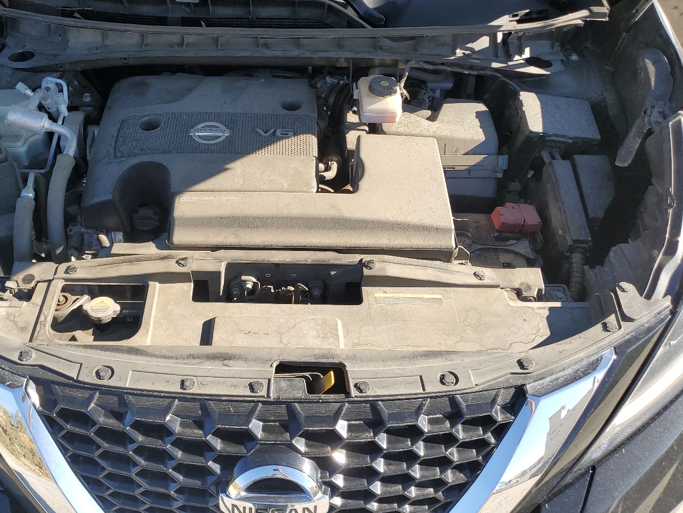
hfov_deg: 56.3
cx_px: 267
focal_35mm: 32
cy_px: 227
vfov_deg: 44.1
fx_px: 631
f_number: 1.5
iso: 50
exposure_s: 1/769
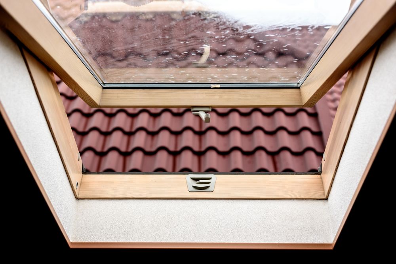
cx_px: 198
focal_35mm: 56
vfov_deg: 24.2
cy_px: 132
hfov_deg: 35.6
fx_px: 616
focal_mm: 56
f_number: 3.5
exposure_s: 1/125
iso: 100
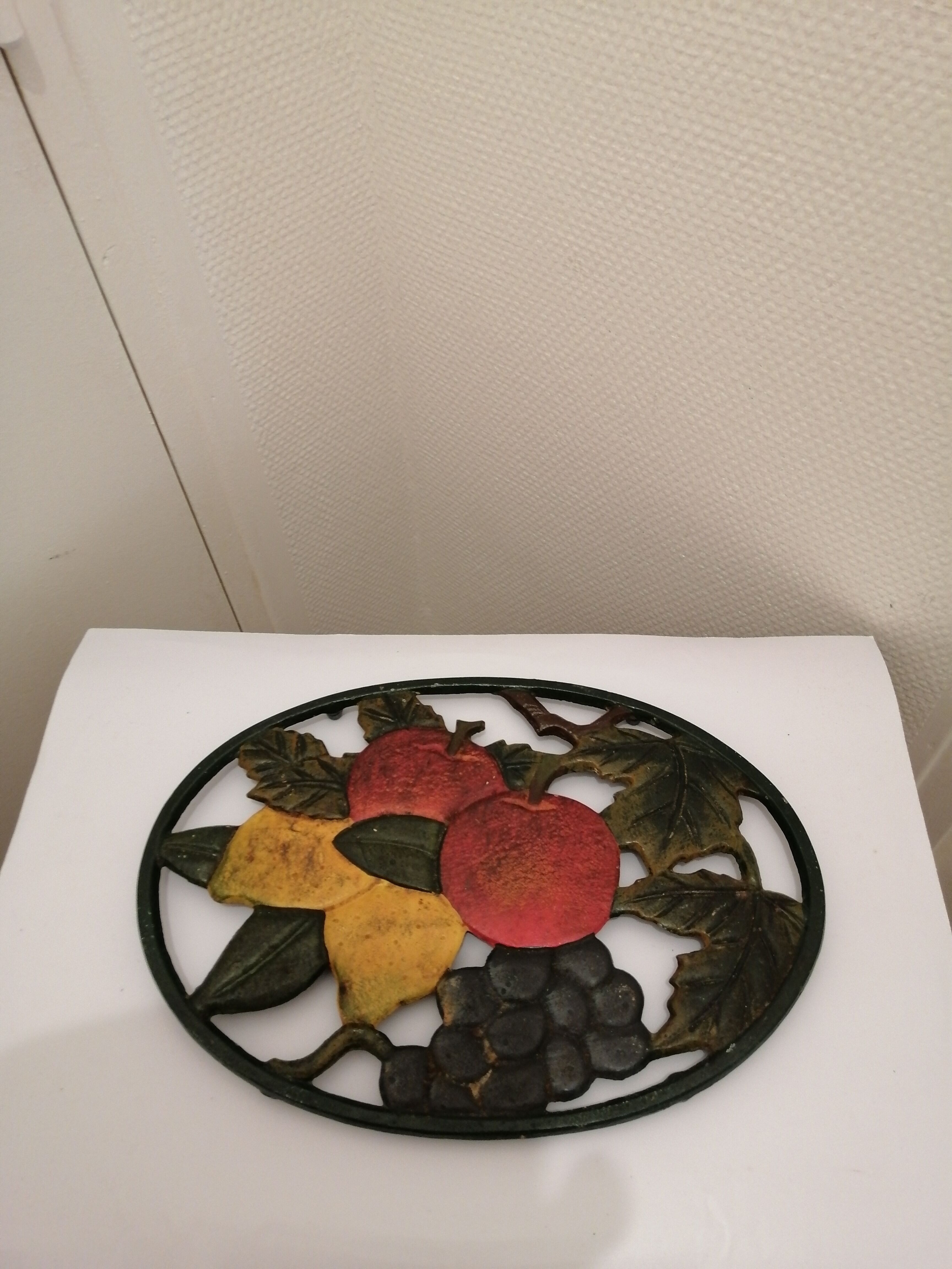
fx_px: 953
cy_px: 634
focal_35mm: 26
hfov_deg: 53.1
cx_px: 476
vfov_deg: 67.3
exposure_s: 1/33.3
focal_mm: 3.96
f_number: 1.8
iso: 320
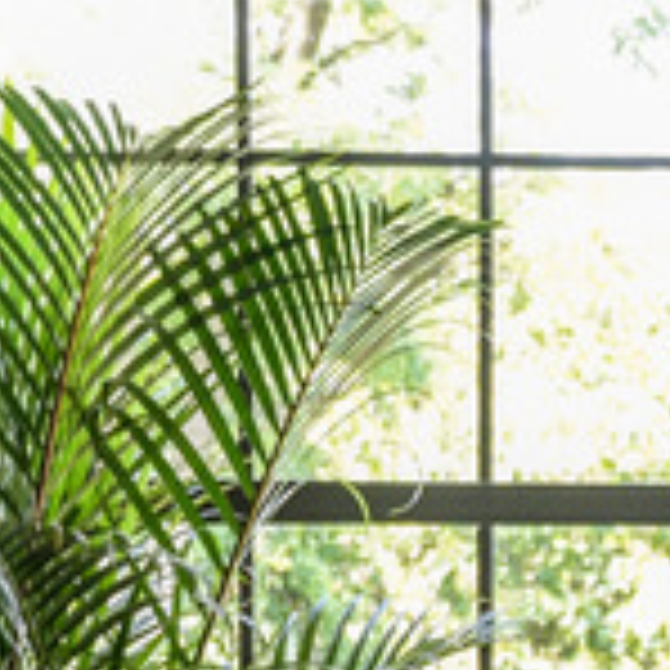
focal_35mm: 187
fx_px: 4095
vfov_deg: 9.1
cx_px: 751
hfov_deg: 9.3
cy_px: 1025
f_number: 3.2
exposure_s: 1/50
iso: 400
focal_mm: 28
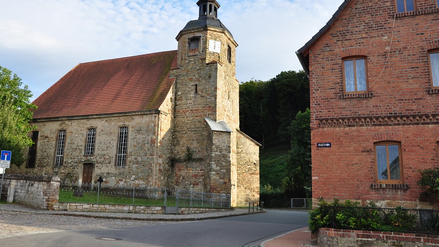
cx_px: 212
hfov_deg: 59.5
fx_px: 384
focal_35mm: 33
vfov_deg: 35.6
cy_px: 109
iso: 200
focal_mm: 20
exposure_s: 1/100
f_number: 9
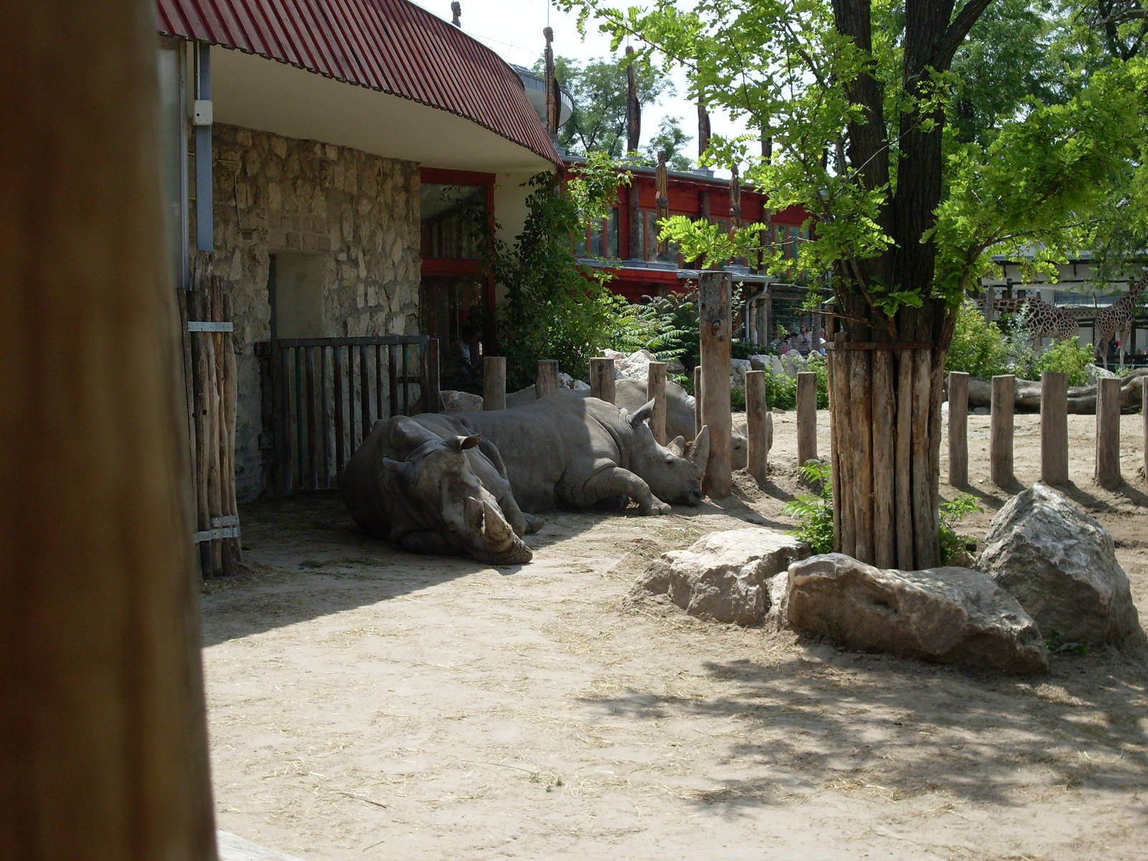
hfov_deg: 27.4
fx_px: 2355
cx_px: 574
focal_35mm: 71
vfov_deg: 20.7
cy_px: 430
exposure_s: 1/500
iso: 80
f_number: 3.7
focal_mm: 11.7
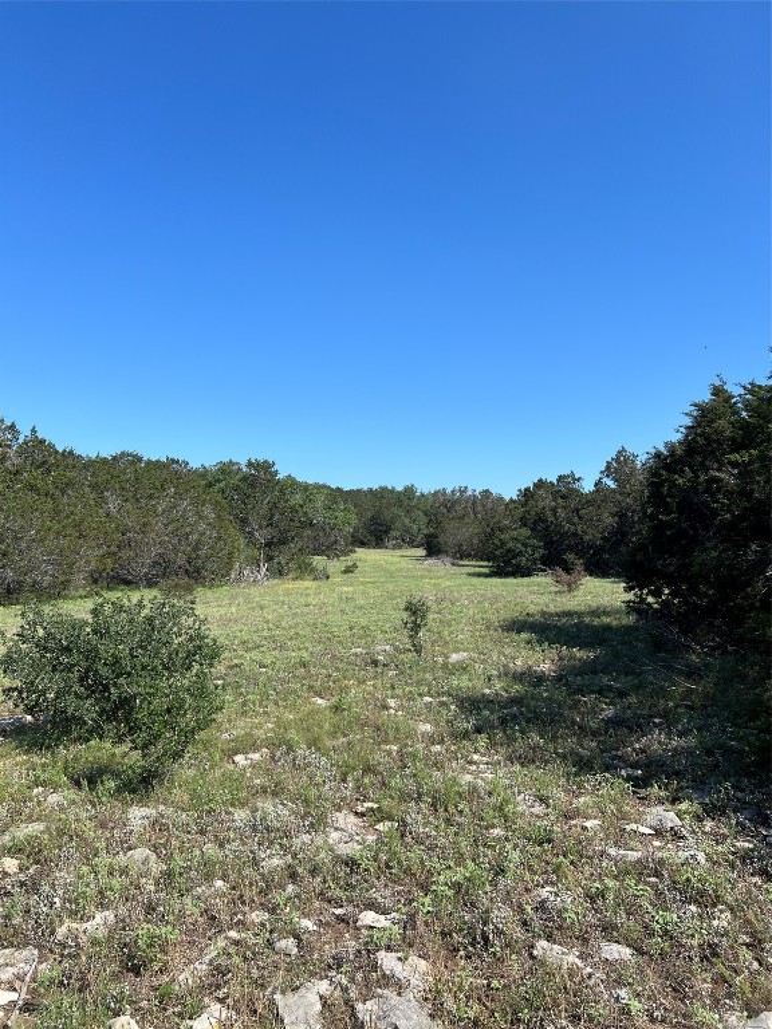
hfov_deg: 53.1
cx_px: 386
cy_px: 514
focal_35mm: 26
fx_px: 773
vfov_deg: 67.3
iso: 50
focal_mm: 5.7
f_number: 1.5
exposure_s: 1/3356
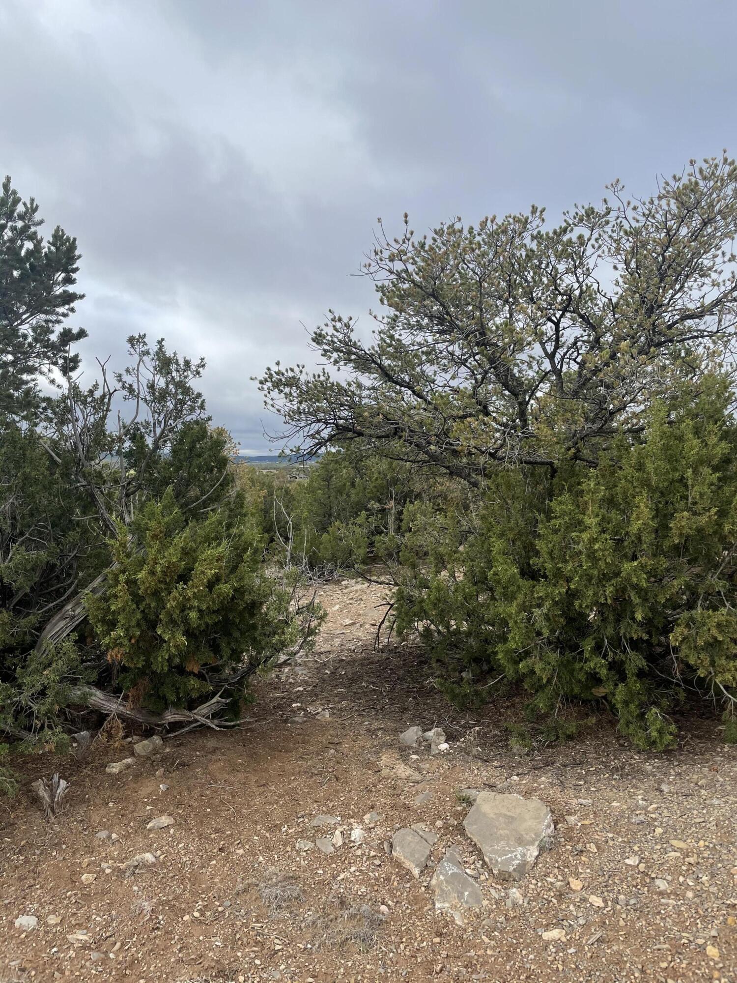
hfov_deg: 53.1
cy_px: 492
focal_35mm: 26
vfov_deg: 67.3
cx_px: 368
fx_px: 738
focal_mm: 4.2
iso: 32
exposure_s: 1/2257
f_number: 1.6
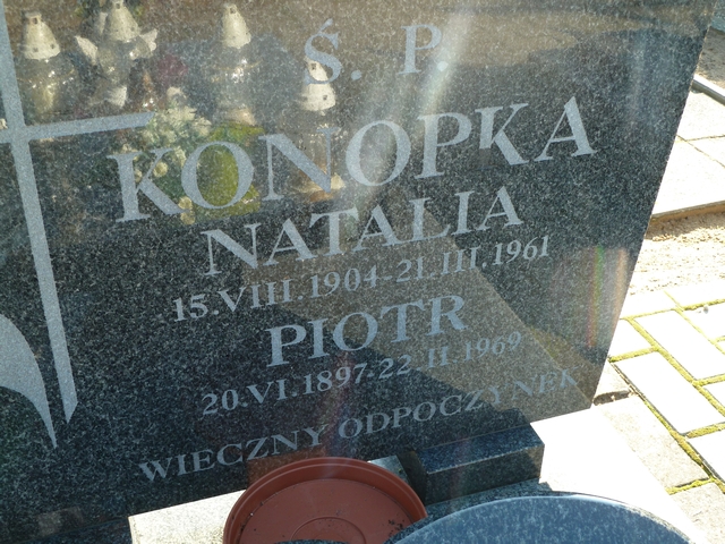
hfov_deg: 42.9
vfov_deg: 32.9
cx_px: 362
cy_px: 272
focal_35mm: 44
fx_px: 922
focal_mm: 7.3
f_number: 3.7
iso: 80
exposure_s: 1/50
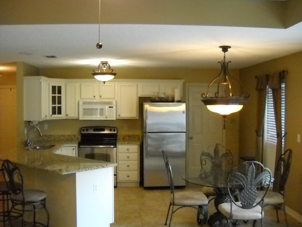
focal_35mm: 42
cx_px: 153
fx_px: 366
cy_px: 114
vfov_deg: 34.3
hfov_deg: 44.8
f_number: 3.1
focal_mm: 6.72
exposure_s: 1/88
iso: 800
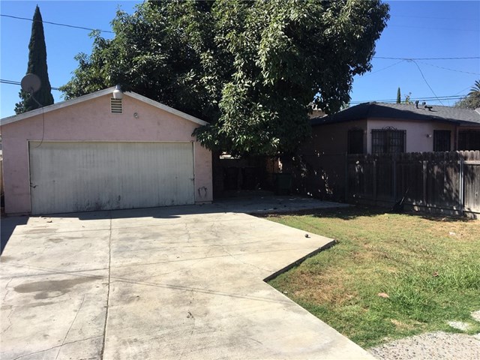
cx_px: 240
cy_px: 180
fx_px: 402
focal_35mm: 29
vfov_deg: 48.2
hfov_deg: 61.7
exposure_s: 1/1166
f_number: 2.2
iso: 25
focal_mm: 4.15
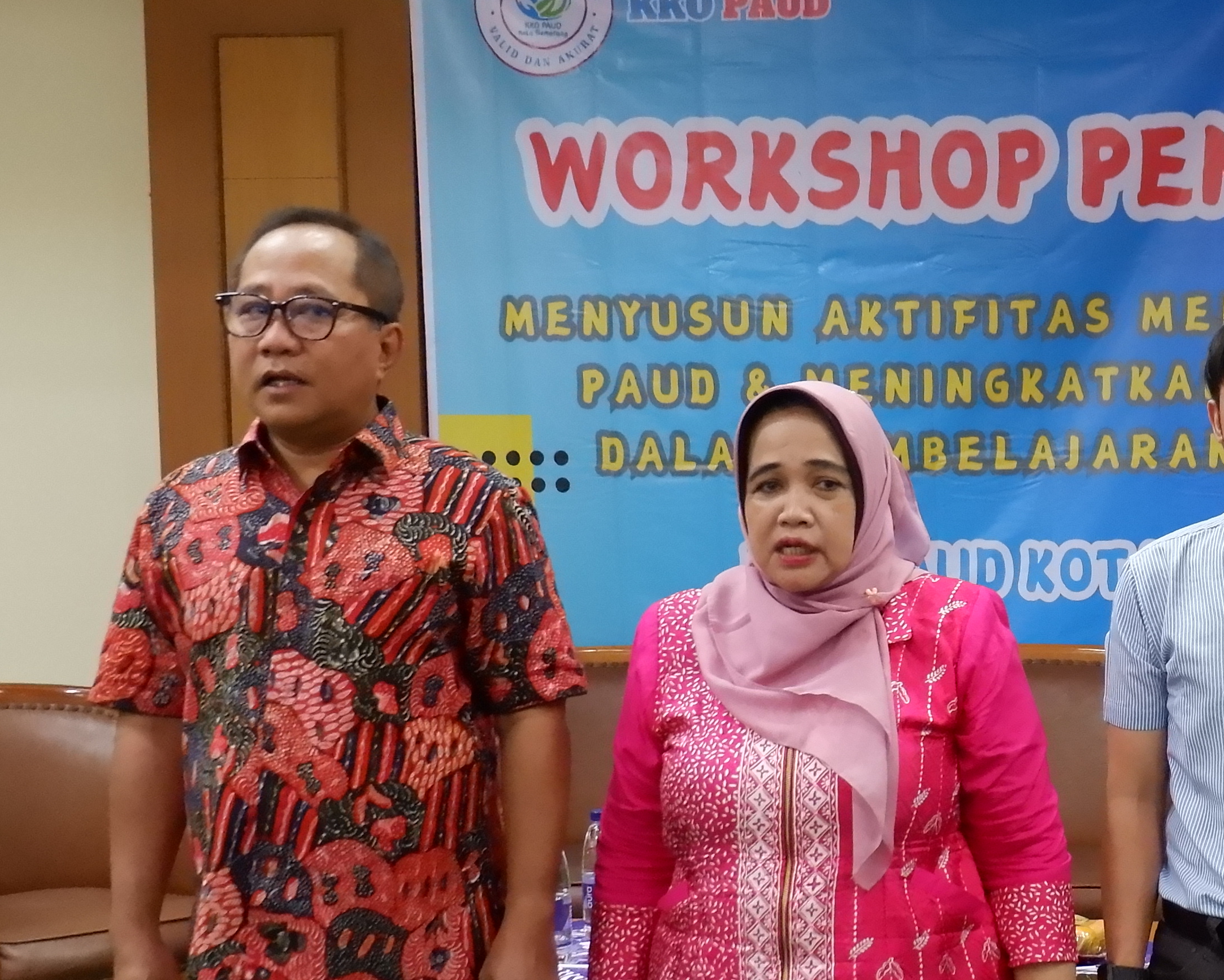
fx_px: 2536
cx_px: 1247
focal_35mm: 70
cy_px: 680
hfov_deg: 25.7
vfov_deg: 21.7
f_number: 4
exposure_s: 1/30
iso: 3200
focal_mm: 22.2
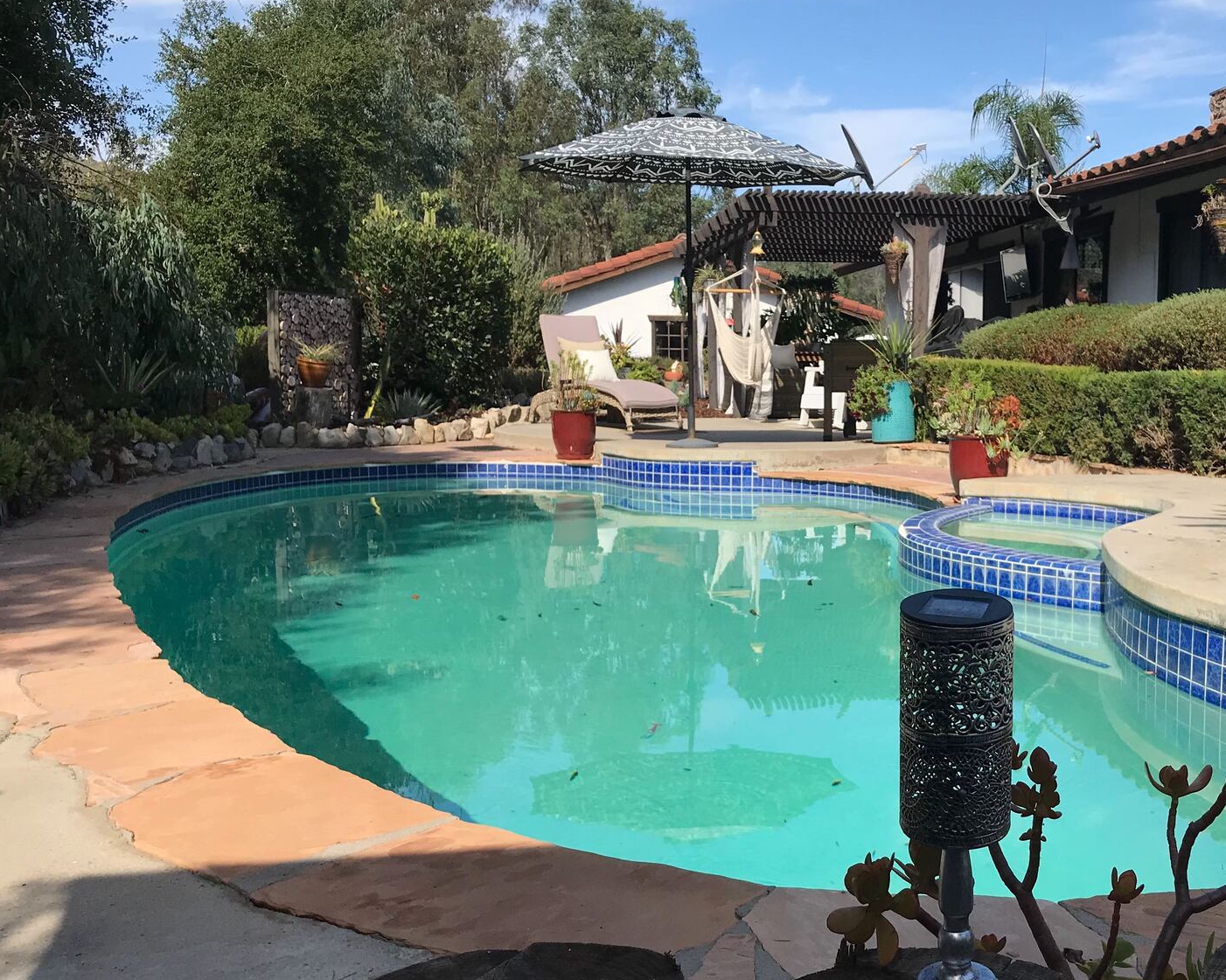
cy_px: 532
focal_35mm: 39
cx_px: 872
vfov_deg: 38.2
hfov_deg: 45.7
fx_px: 1415
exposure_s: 1/1709
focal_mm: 3.99
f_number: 1.8
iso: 20
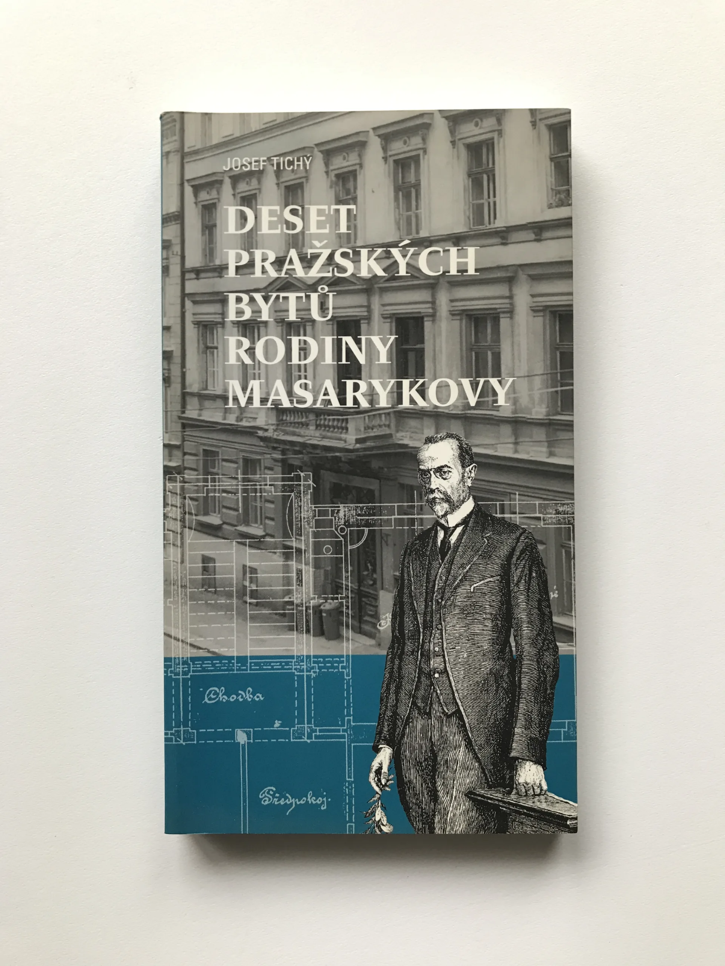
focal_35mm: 28
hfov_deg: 49.7
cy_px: 483
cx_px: 362
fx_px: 782
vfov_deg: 63.4
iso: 20
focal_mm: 3.99
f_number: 1.8
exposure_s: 1/33
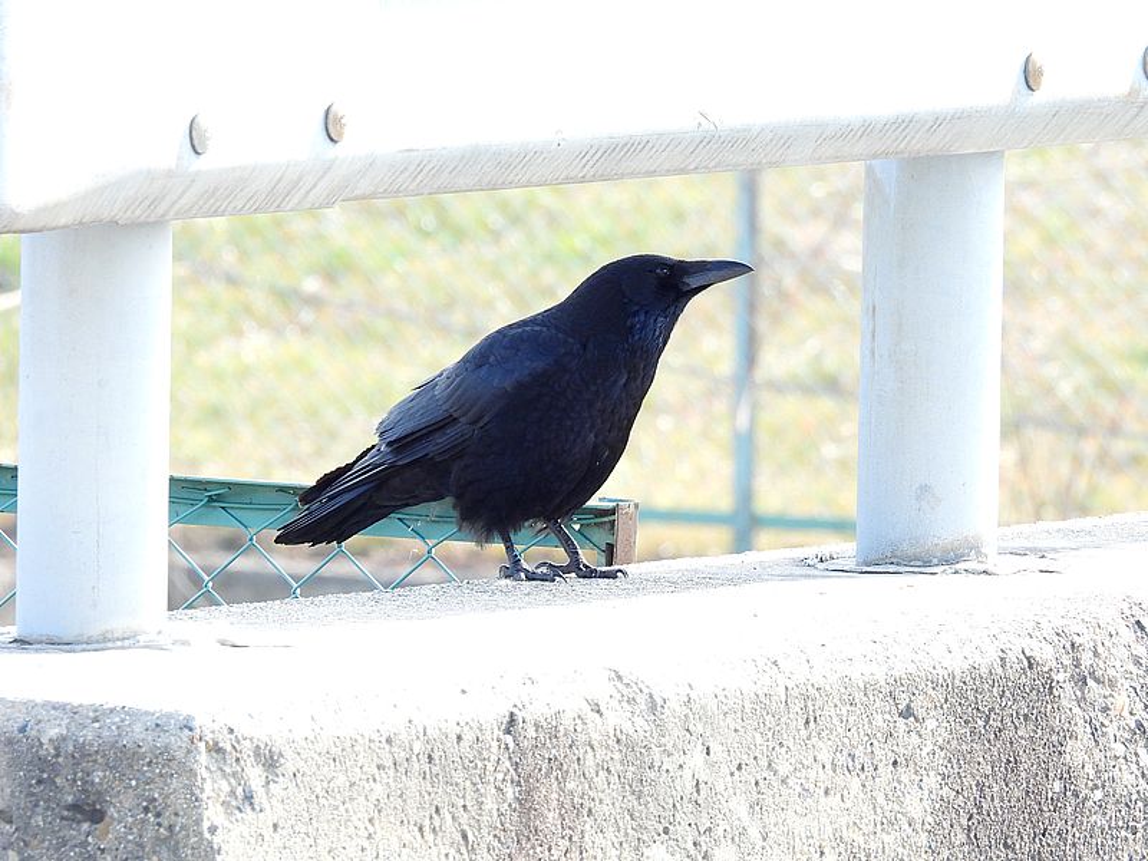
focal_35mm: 650
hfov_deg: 3.1
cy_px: 430
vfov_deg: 2.3
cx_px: 574
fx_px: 21557
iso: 400
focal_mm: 116
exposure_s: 1/200
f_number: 5.6
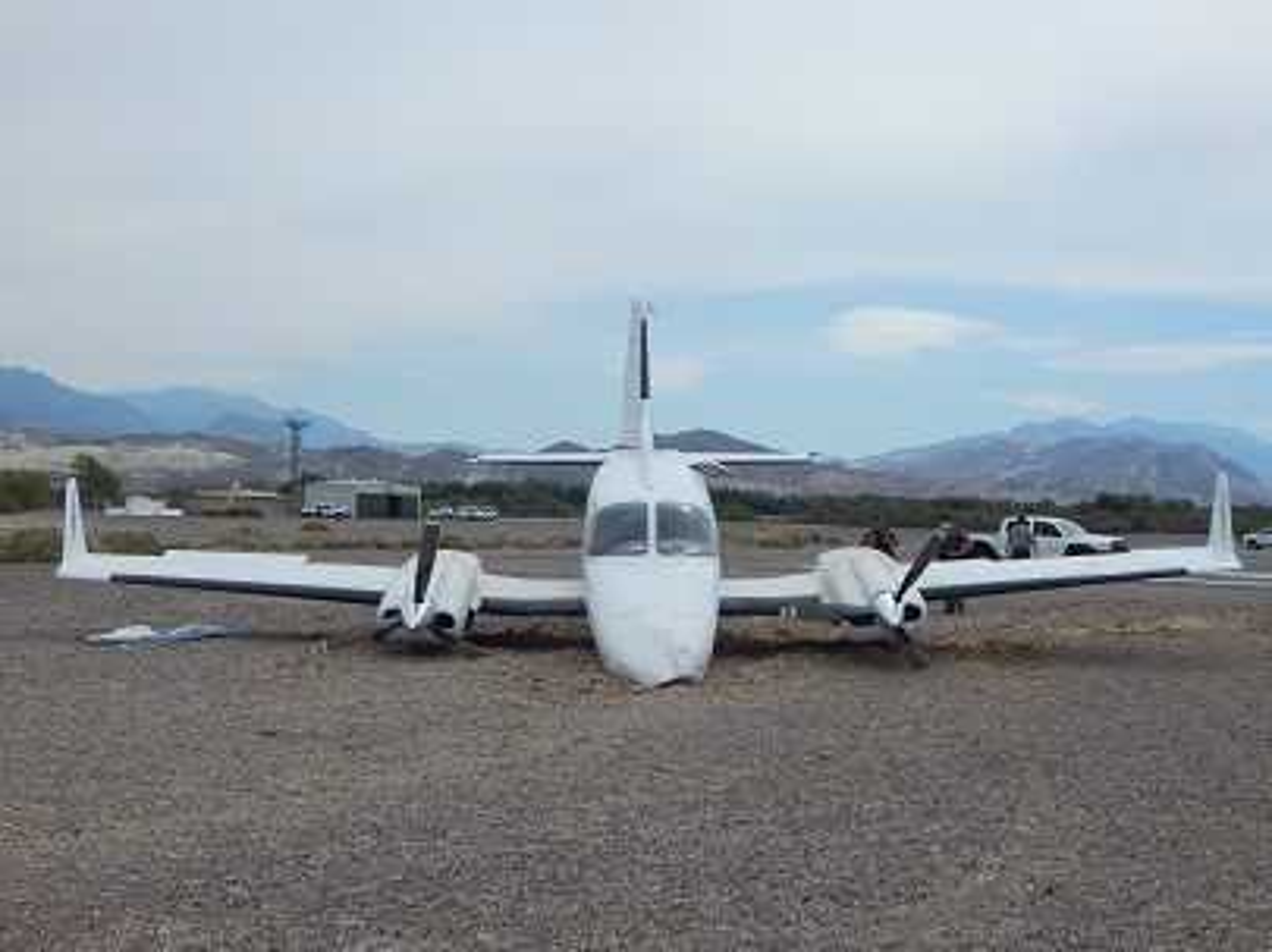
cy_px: 476
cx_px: 636
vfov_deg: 33.5
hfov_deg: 43.9
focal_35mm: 43
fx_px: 1579
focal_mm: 7.7
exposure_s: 1/640
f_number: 7.1
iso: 125
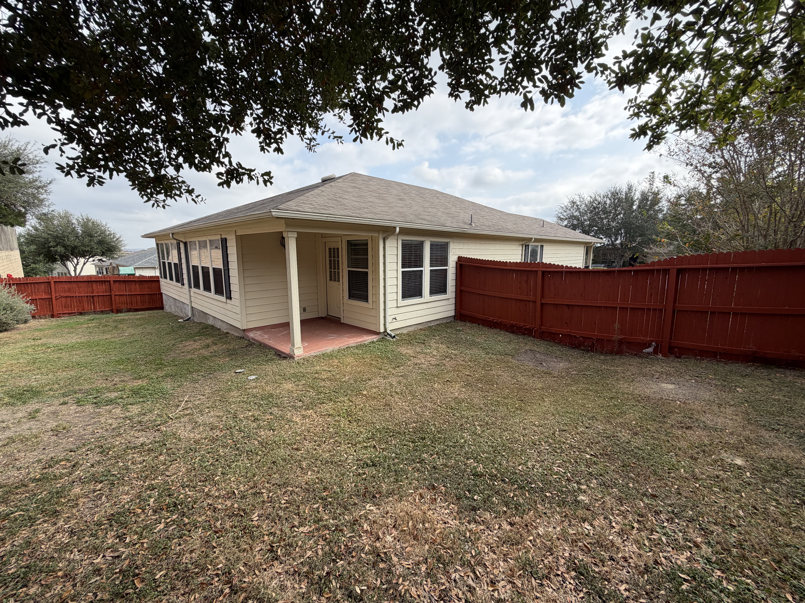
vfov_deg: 85.7
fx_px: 326
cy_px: 302
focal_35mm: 14
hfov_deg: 102.1
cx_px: 402
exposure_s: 1/770
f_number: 2.2
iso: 32
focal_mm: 2.22
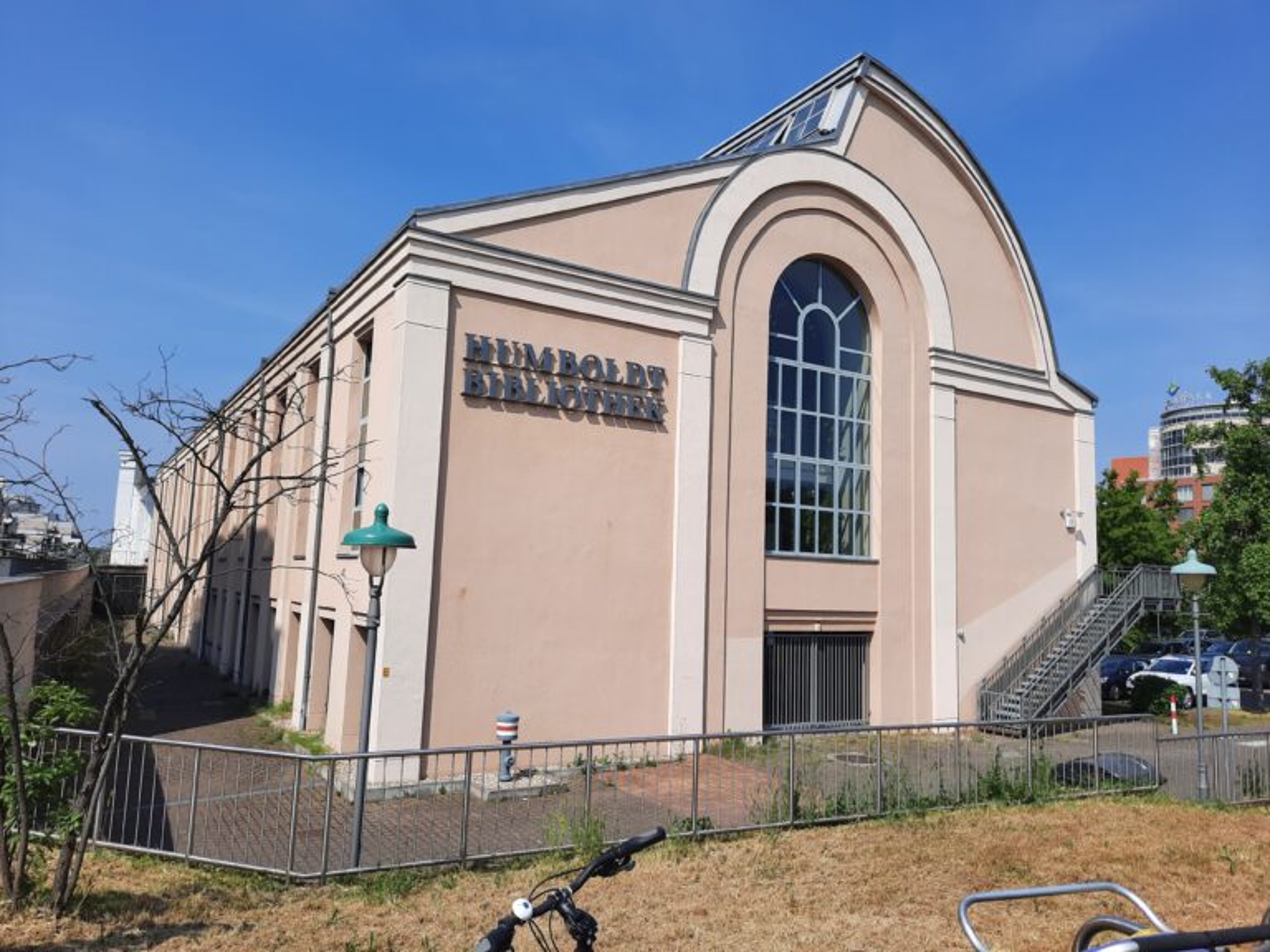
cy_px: 476
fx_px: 917
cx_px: 635
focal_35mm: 25
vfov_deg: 54.9
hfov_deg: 69.4
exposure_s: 1/1203
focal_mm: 4.6
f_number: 2
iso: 32
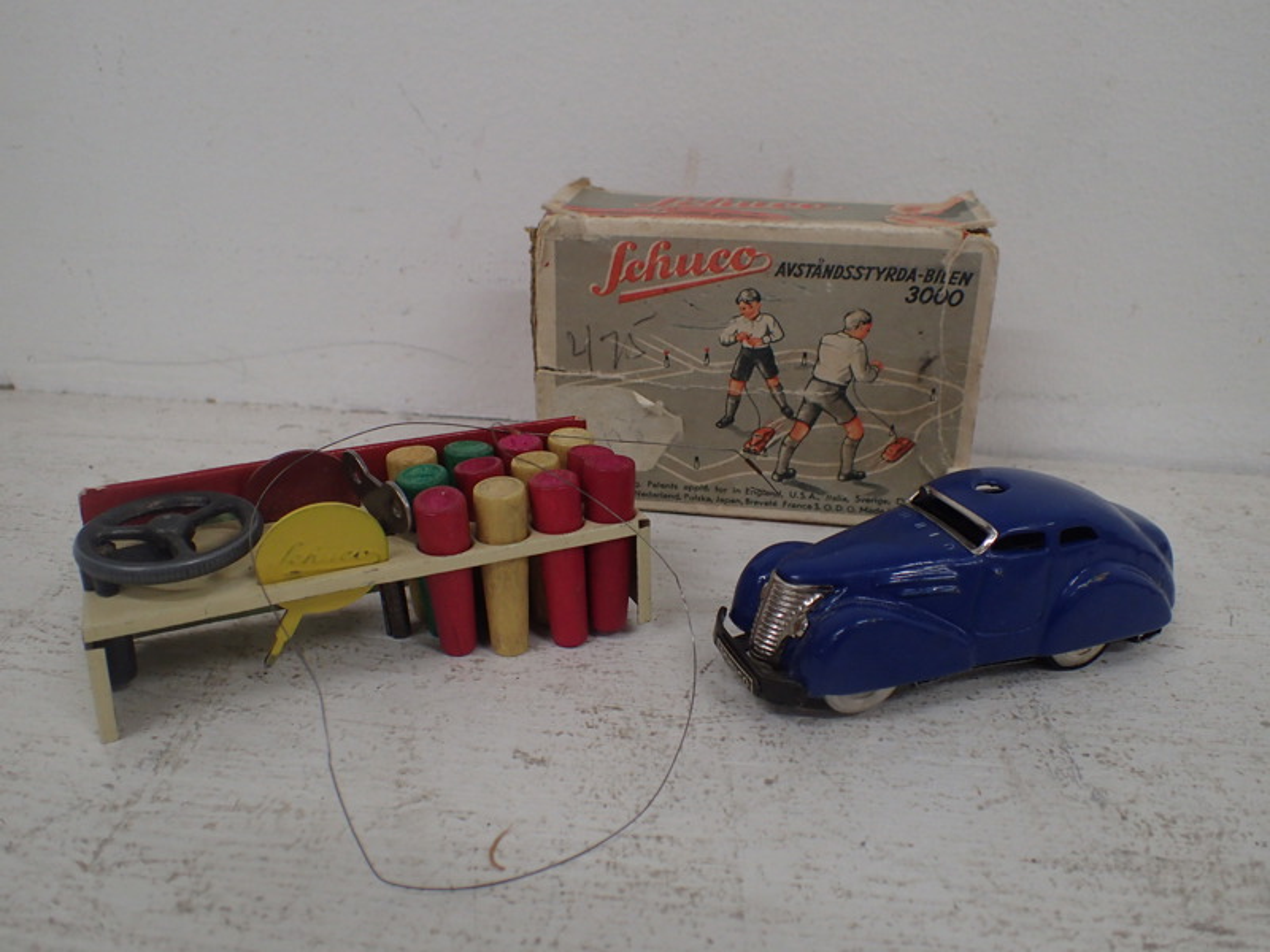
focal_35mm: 30
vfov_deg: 46.8
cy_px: 476
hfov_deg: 60.0
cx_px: 635
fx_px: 1101
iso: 250
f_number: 2.3
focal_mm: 5.5
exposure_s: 1/125
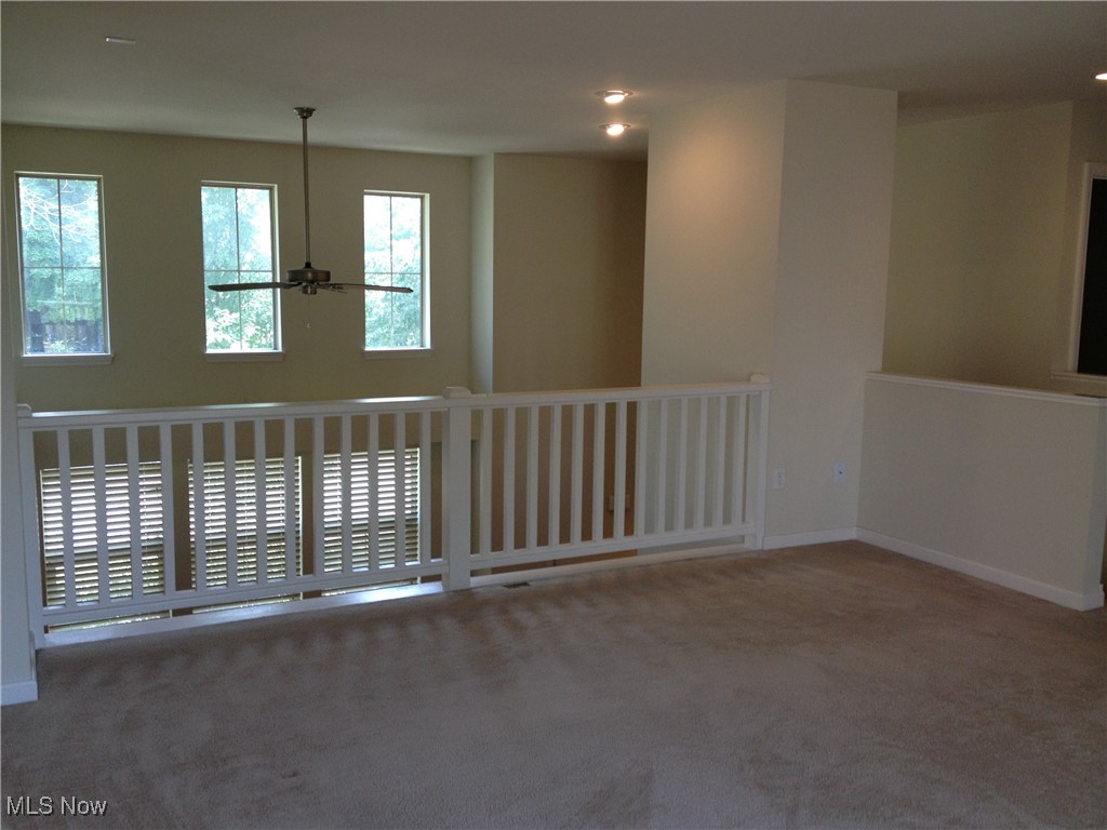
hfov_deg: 52.6
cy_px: 415
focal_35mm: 35
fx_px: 1119
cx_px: 554
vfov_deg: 40.7
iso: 64
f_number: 2.4
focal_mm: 4.28
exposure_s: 1/60
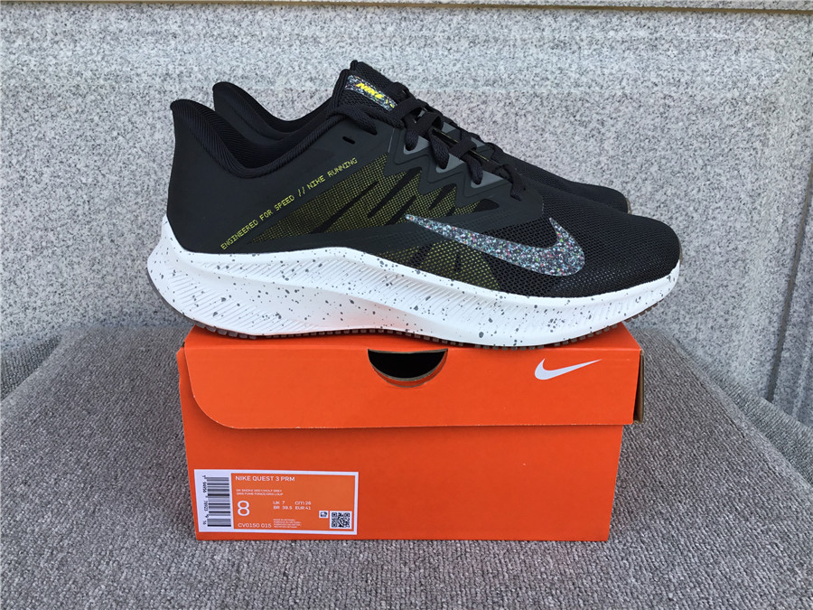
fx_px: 728
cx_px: 406
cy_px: 305
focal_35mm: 31
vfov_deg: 45.4
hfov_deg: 58.4
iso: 25
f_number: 2.4
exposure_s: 1/252
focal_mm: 3.3
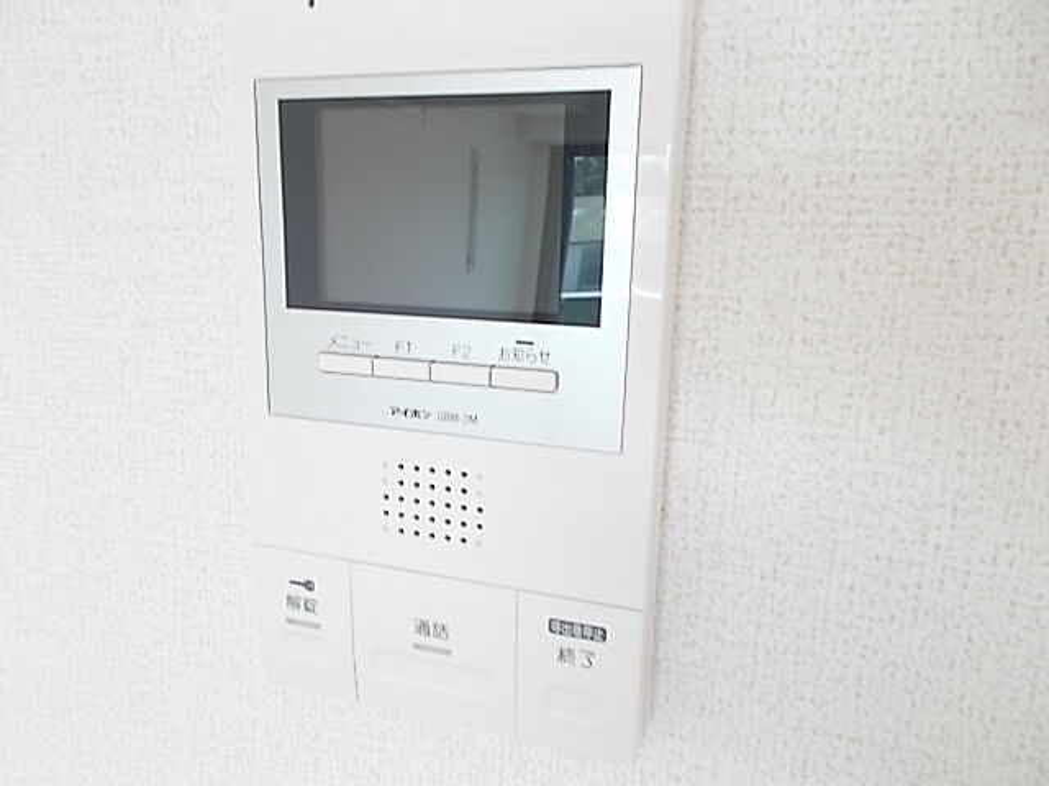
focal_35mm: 26
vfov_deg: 53.1
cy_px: 393
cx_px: 524
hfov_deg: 67.3
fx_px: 788
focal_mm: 4.6
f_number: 3.2
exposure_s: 1/25
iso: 125
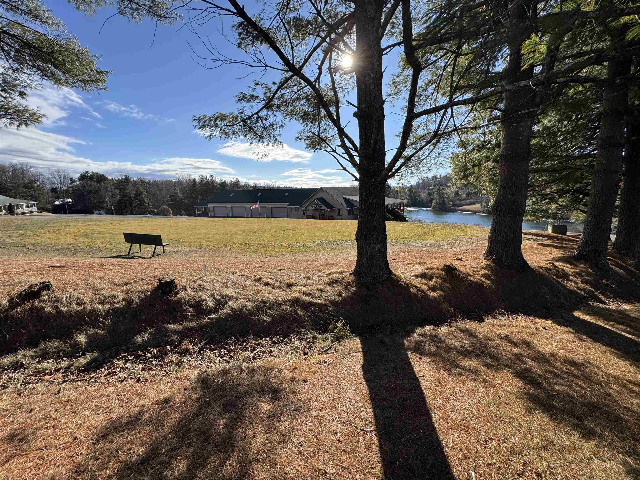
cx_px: 320
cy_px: 240
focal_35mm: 14
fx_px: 259
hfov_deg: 102.1
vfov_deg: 85.7
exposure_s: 1/1277
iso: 40
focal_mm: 2.22
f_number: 2.2
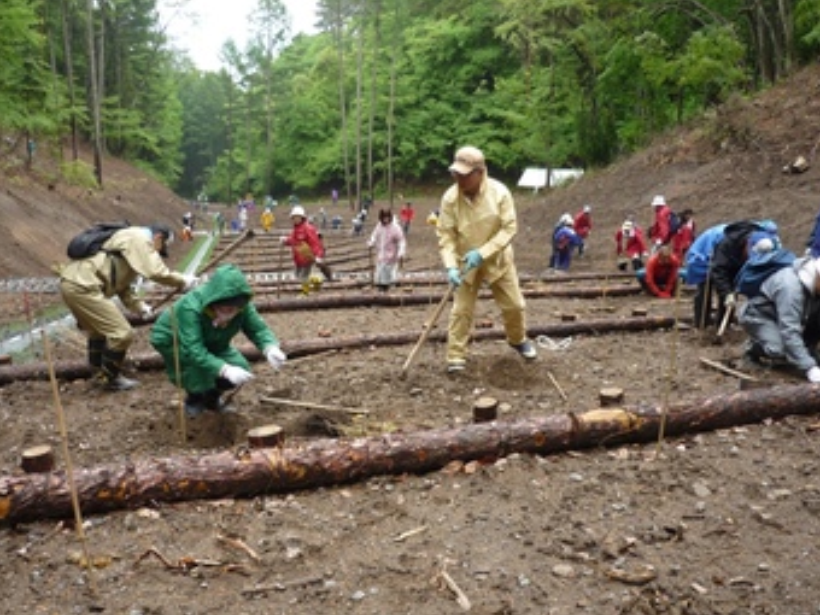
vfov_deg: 41.8
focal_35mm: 34
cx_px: 412
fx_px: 805
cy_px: 305
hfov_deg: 54.0
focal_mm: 5.5
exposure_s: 1/200
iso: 100
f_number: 2.8
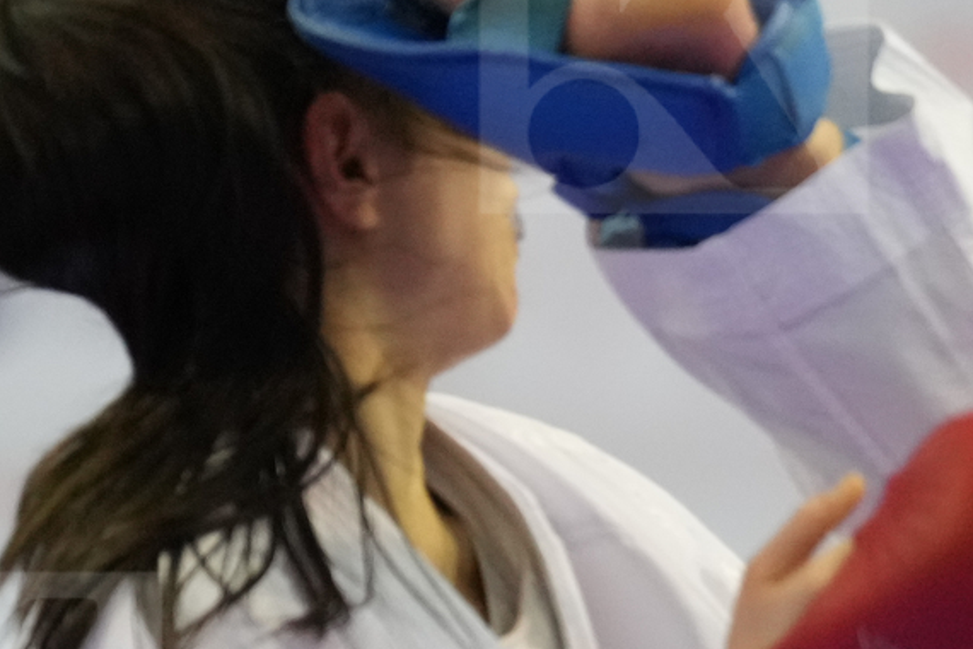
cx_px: 674
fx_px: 23702
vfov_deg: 1.6
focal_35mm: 877
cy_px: 763
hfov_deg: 2.4
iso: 4000
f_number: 2.8
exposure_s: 1/1000
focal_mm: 200
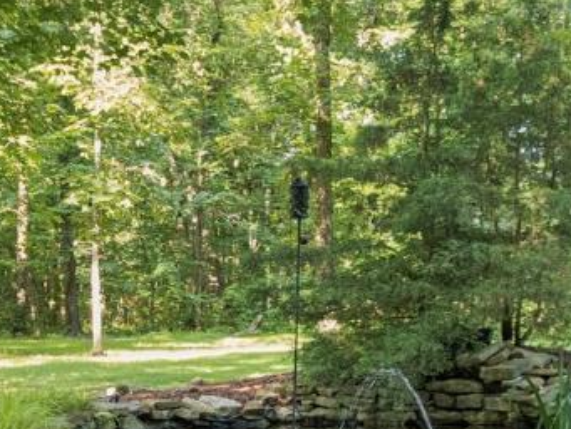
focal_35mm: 93
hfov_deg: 21.0
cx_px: 199
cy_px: 246
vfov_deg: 15.9
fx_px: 1535
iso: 100
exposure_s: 1/30
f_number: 2.8
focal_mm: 8.4
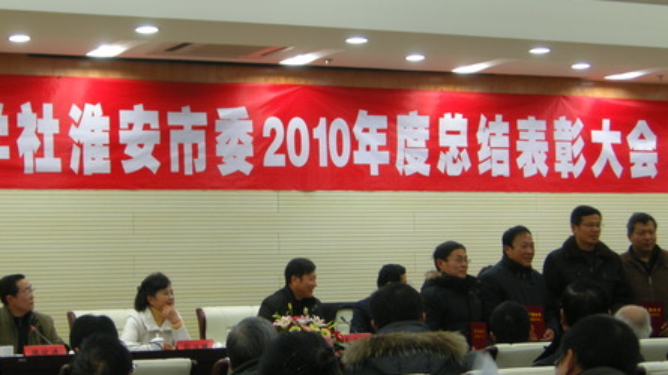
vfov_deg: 12.9
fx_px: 1664
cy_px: 207
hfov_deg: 22.6
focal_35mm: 94
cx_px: 258
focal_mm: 12.9
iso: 73
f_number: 3.5
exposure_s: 1/7.9
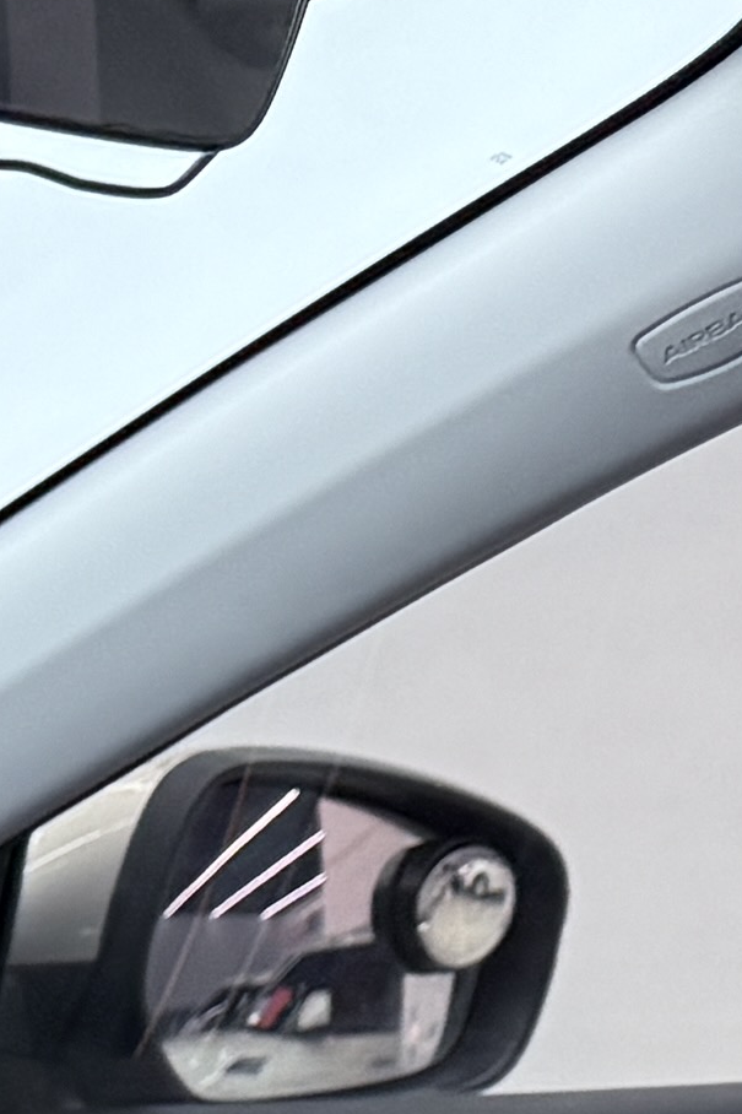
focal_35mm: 157
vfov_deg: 11.6
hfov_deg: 7.4
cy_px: 2335
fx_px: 4855
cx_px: -1666
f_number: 1.78
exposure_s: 1/72
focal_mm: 6.76
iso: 200
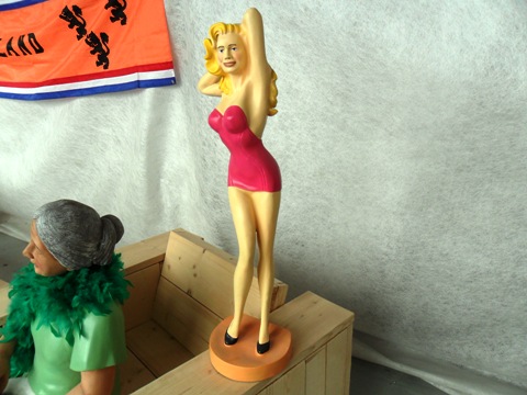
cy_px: 198
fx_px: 411
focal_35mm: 27
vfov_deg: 51.4
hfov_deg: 65.3
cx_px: 264
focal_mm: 4.9
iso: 100
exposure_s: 1/90
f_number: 3.5
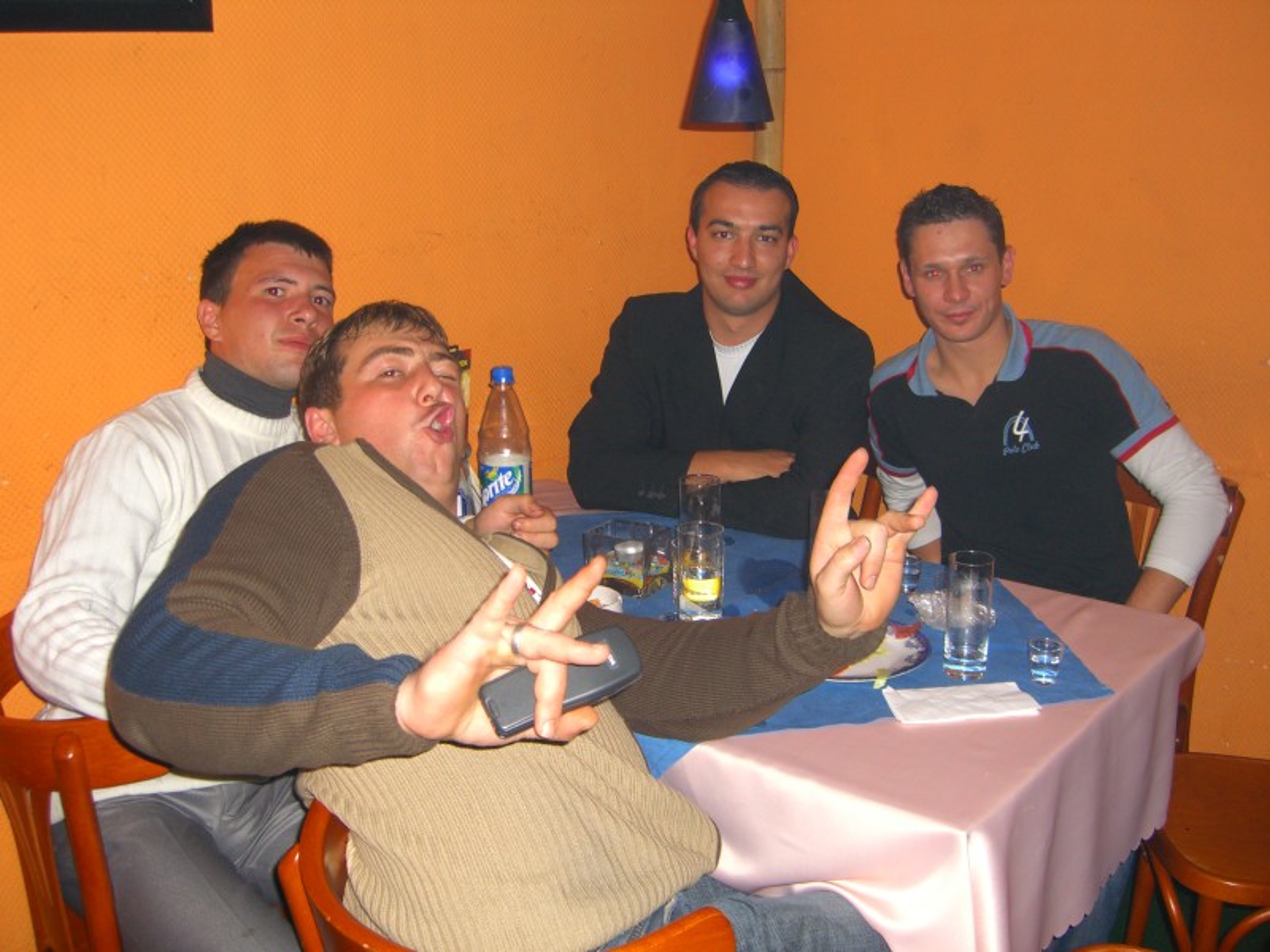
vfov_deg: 37.7
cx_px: 635
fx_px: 1394
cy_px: 476
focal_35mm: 38
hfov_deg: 49.0
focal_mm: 7.9
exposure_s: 1/60
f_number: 2.8
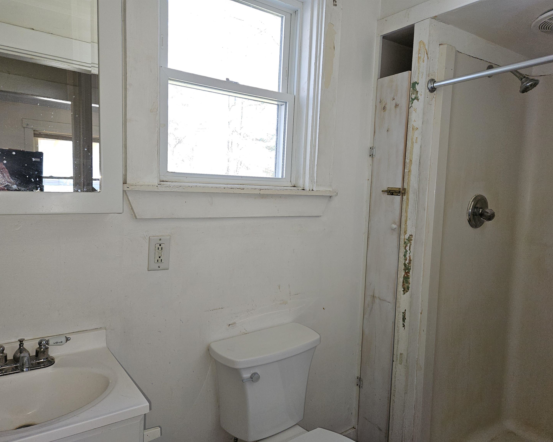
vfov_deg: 58.8
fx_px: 393
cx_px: 264
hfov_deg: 70.2
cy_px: 221
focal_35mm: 24
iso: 50
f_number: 1.8
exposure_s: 1/60
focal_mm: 5.4
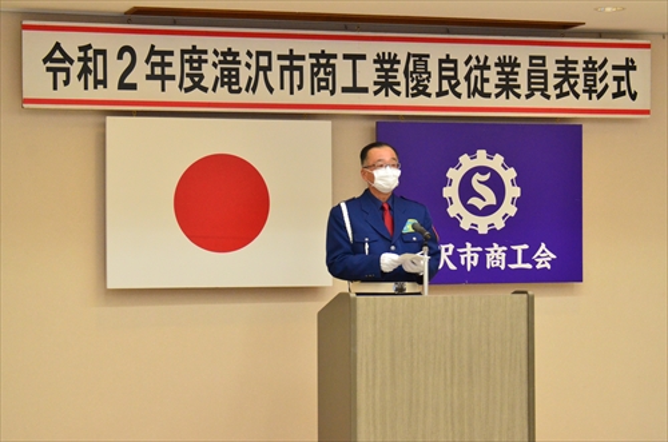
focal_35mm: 98
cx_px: 334
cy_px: 221
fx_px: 1805
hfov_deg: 21.0
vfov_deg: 14.0
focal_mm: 65
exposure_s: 1/250
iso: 3200
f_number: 5.6
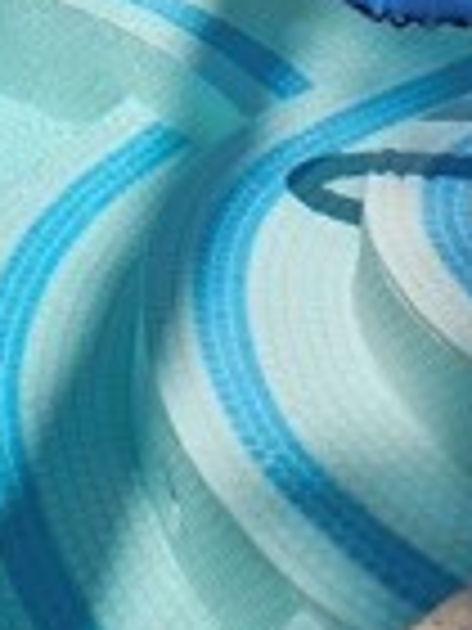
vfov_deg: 12.8
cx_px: -121
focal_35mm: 126
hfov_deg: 11.5
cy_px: -783
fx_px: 2291
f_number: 1.7
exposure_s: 1/1084
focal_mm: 6.3
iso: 10
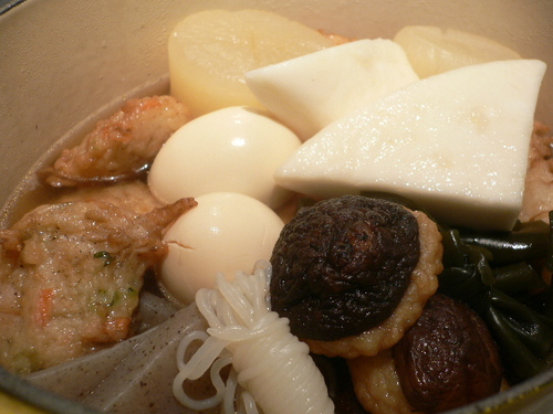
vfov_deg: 40.7
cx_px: 276
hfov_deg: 52.6
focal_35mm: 35
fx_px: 559
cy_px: 207
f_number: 2.8
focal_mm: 5.8
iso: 100
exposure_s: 1/25
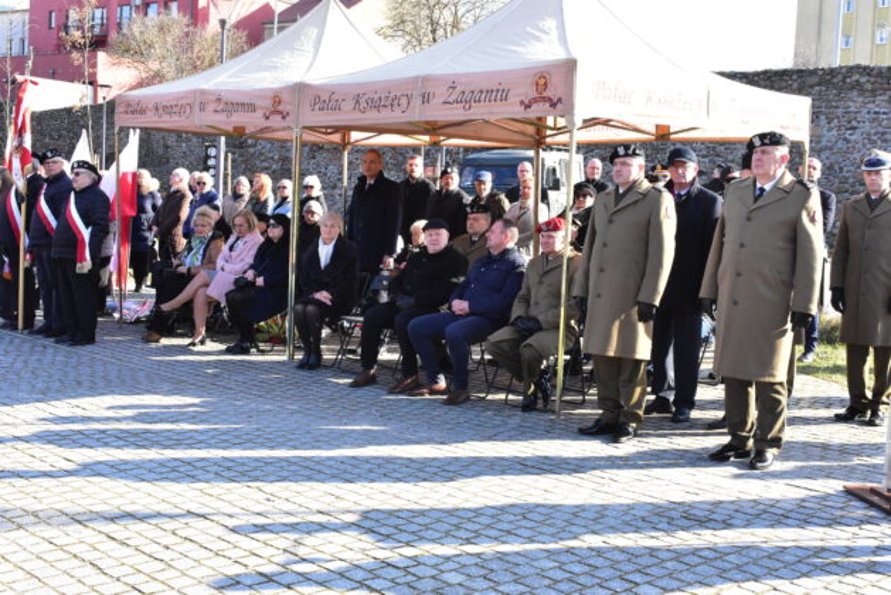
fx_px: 1114
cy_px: 298
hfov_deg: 43.6
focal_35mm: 45
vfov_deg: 29.9
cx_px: 446
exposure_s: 1/500
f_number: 11
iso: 2500
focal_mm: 30
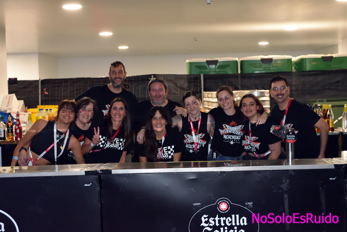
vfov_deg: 20.6
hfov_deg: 30.5
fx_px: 636
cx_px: 174
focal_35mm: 66
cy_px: 116
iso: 5000
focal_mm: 44
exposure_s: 1/60
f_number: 4.2
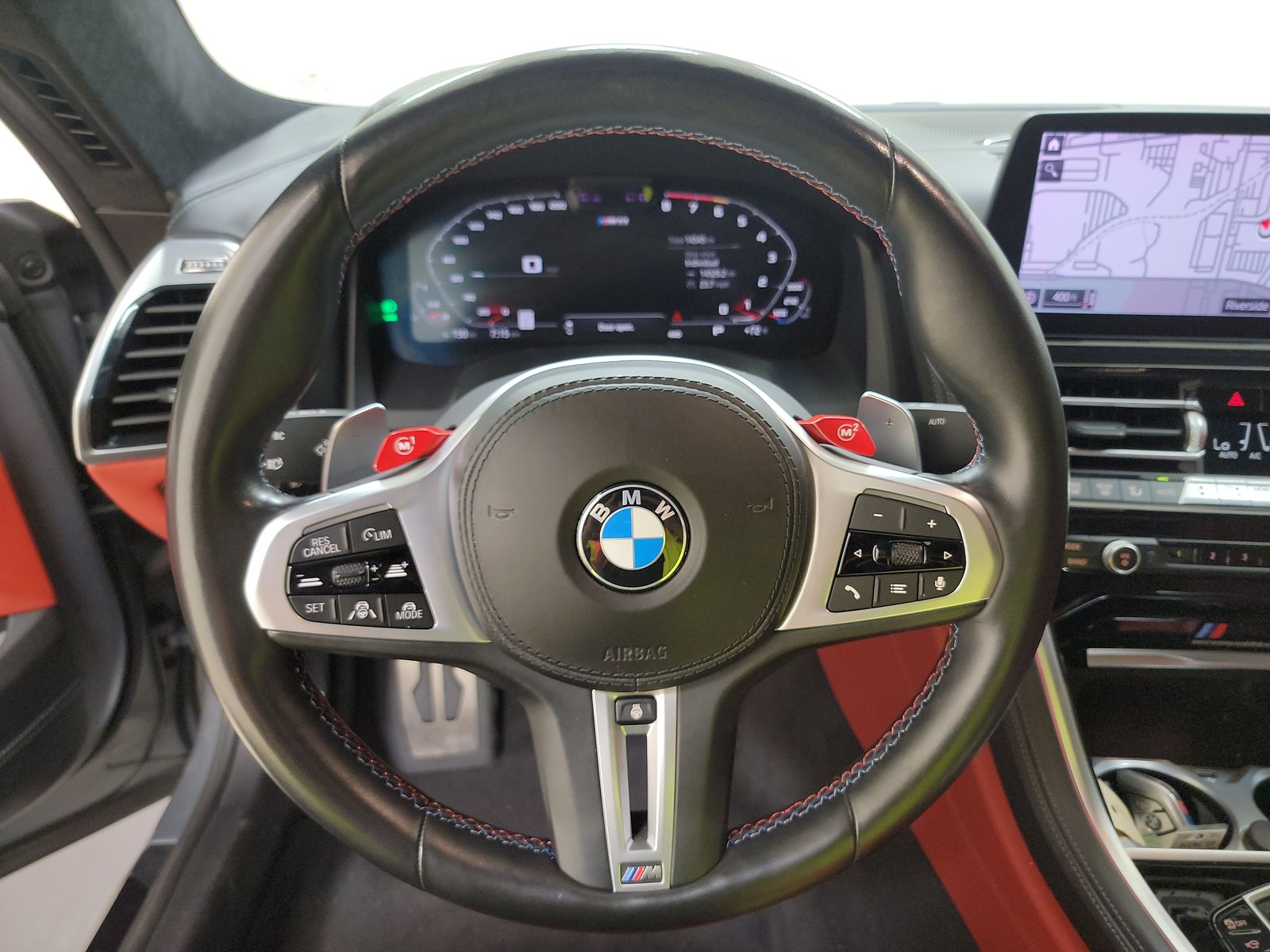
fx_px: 881
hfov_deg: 71.6
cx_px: 635
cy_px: 476
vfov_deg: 56.8
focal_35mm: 24
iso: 353
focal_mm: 6.7
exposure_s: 1/59
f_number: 1.8
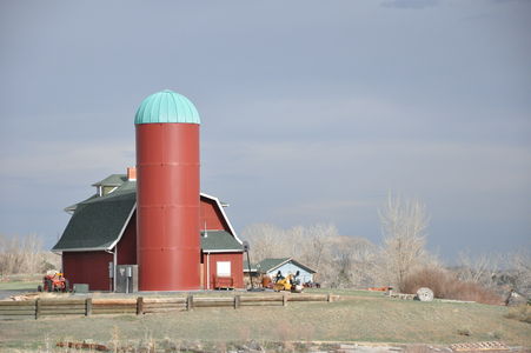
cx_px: 266
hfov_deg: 13.0
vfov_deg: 8.7
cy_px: 176
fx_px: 2321
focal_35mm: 158
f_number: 8
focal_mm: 105
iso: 1600
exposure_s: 1/4000
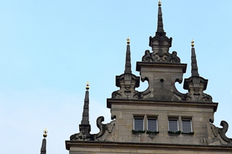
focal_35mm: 61
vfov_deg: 21.3
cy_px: 162
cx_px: 162
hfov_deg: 32.5
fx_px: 393
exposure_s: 1/125
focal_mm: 18
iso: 400
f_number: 9
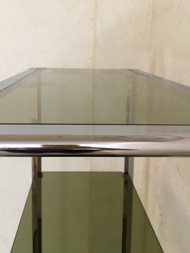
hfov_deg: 36.8
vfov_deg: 47.2
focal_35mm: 39
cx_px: 85
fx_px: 285
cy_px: 87
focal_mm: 4.15
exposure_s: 1/33
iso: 160
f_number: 2.2
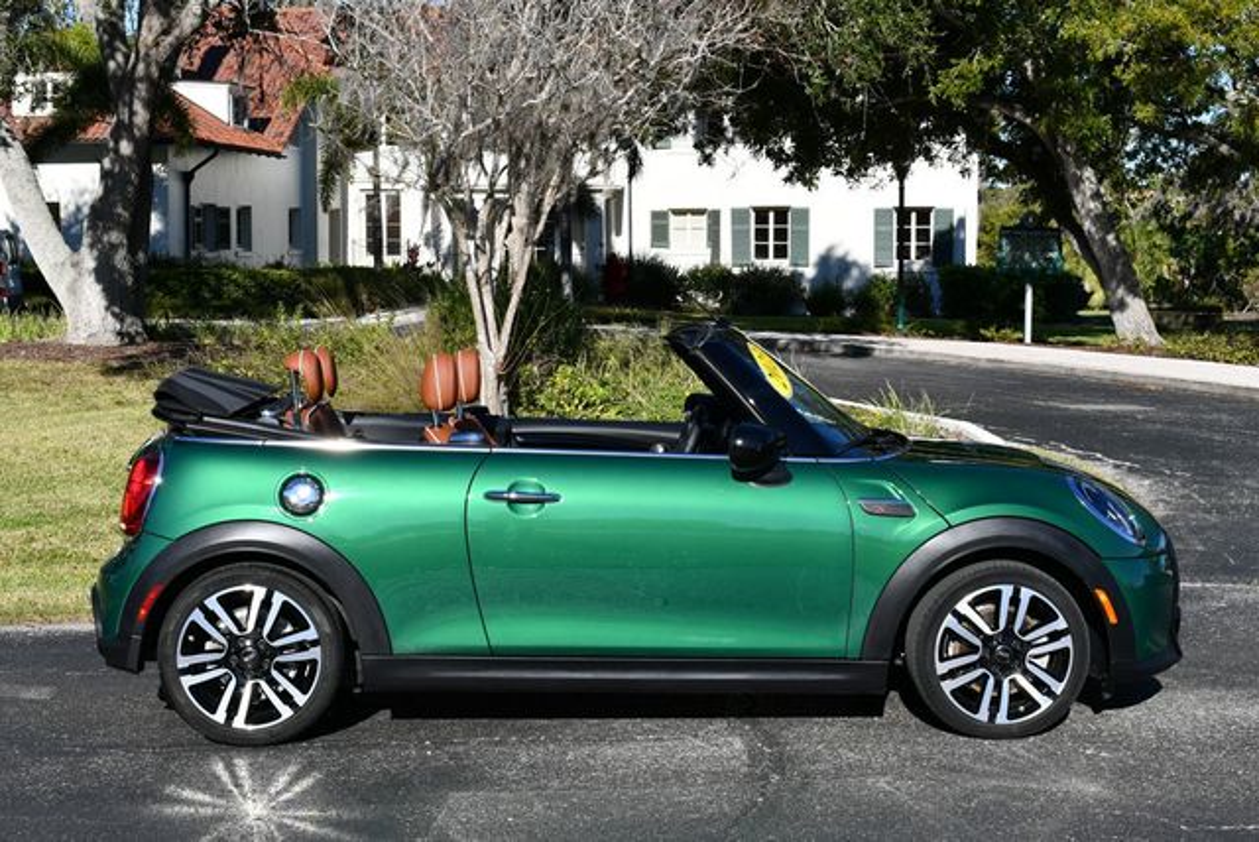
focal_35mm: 56
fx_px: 1960
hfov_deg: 35.6
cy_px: 421
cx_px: 630
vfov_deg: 24.2
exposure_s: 1/320
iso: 100
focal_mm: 28
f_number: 9
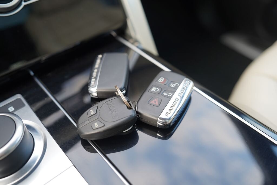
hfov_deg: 54.4
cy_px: 92
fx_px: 269
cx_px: 138
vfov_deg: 37.9
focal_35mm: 35
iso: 100
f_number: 3.2
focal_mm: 35
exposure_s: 1/30
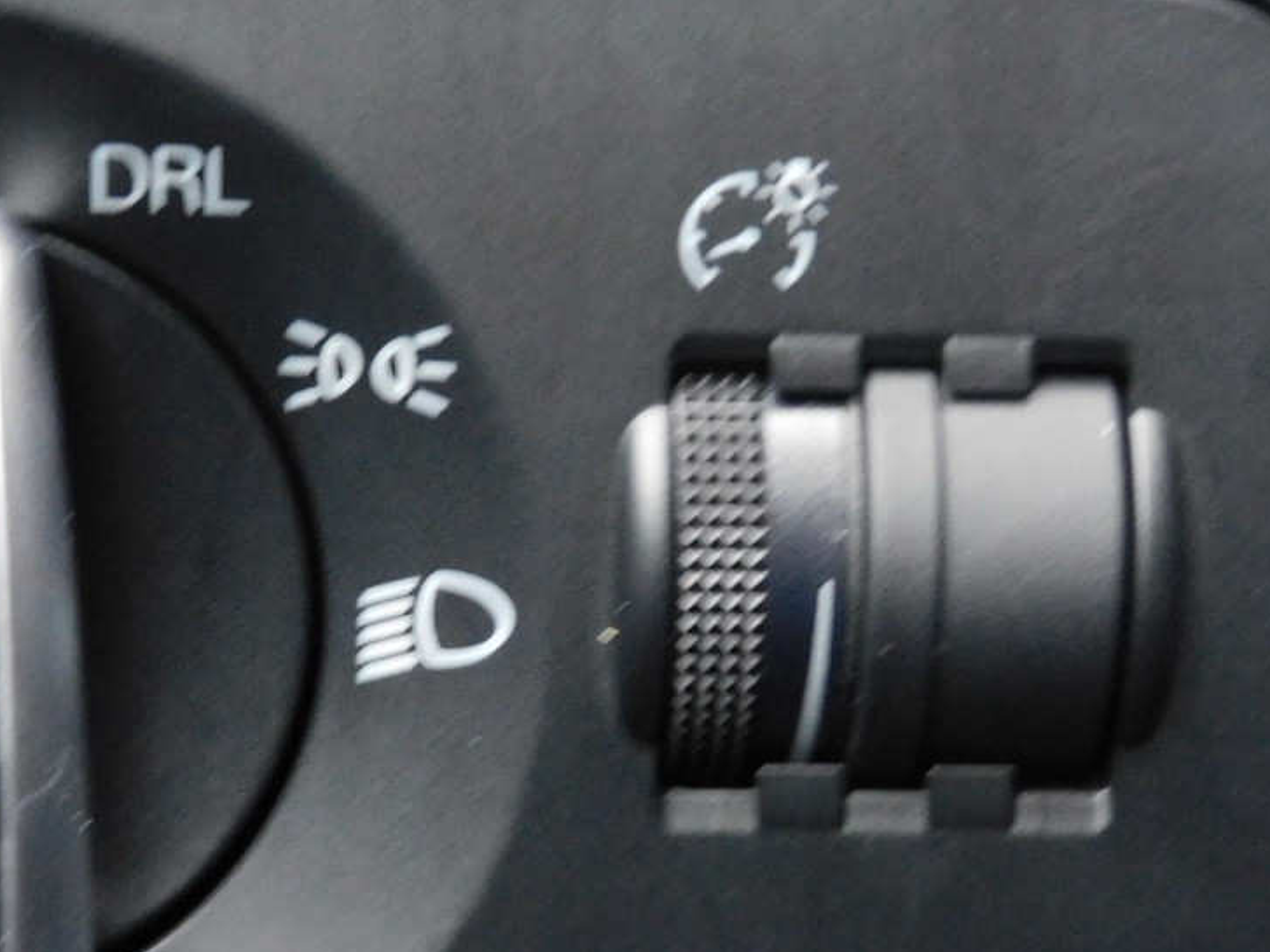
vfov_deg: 11.2
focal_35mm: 132
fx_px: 4842
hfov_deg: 14.8
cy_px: 585
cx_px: 231
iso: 560
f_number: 4.2
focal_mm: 10.7
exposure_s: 1/8
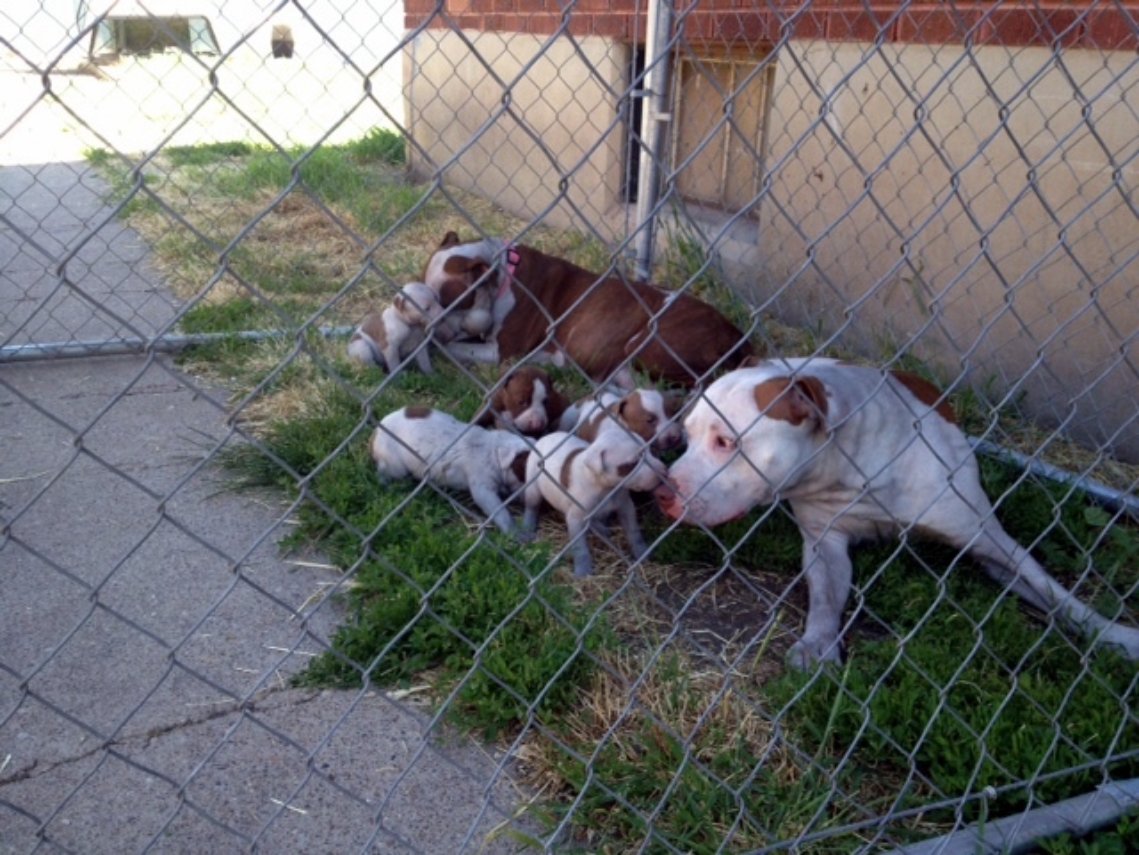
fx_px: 1152
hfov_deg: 52.6
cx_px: 570
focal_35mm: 35
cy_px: 428
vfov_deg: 40.7
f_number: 2.4
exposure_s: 1/120
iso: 64
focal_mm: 4.28
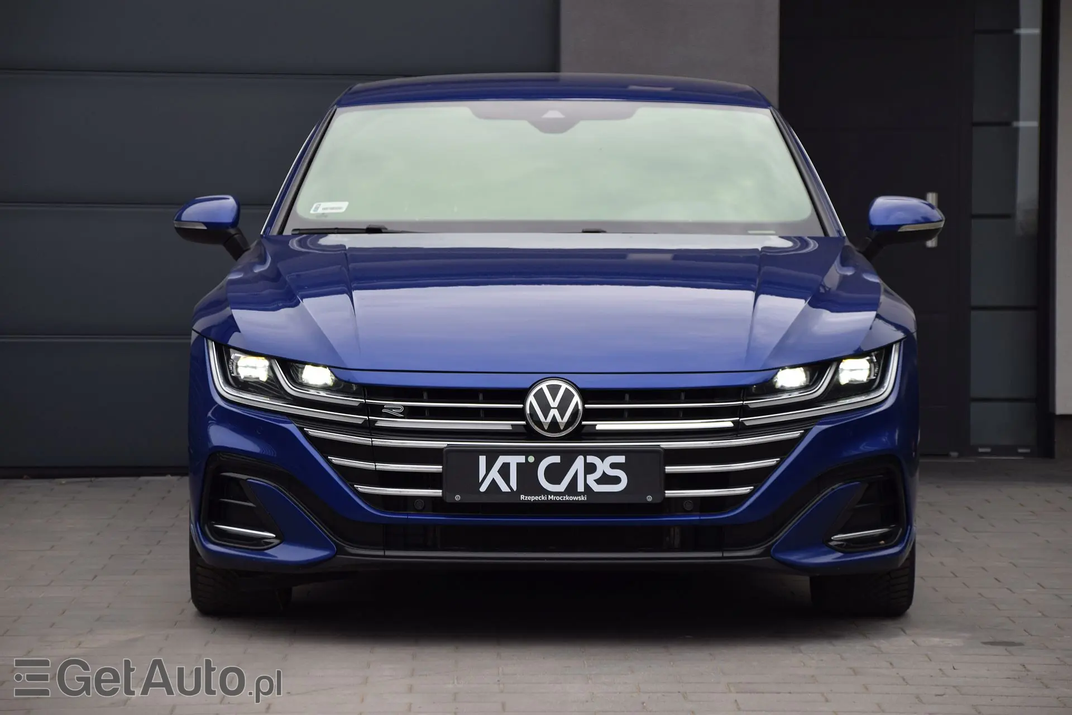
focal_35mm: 147
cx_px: 536
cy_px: 358
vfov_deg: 9.3
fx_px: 4377
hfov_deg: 14.0
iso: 320
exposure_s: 1/640
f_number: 6.3
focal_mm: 98
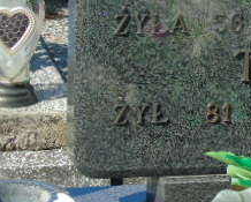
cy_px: 37
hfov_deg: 7.1
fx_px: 2001
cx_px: 367
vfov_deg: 5.8
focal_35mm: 269
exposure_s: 1/320
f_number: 4.3
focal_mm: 17
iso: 80
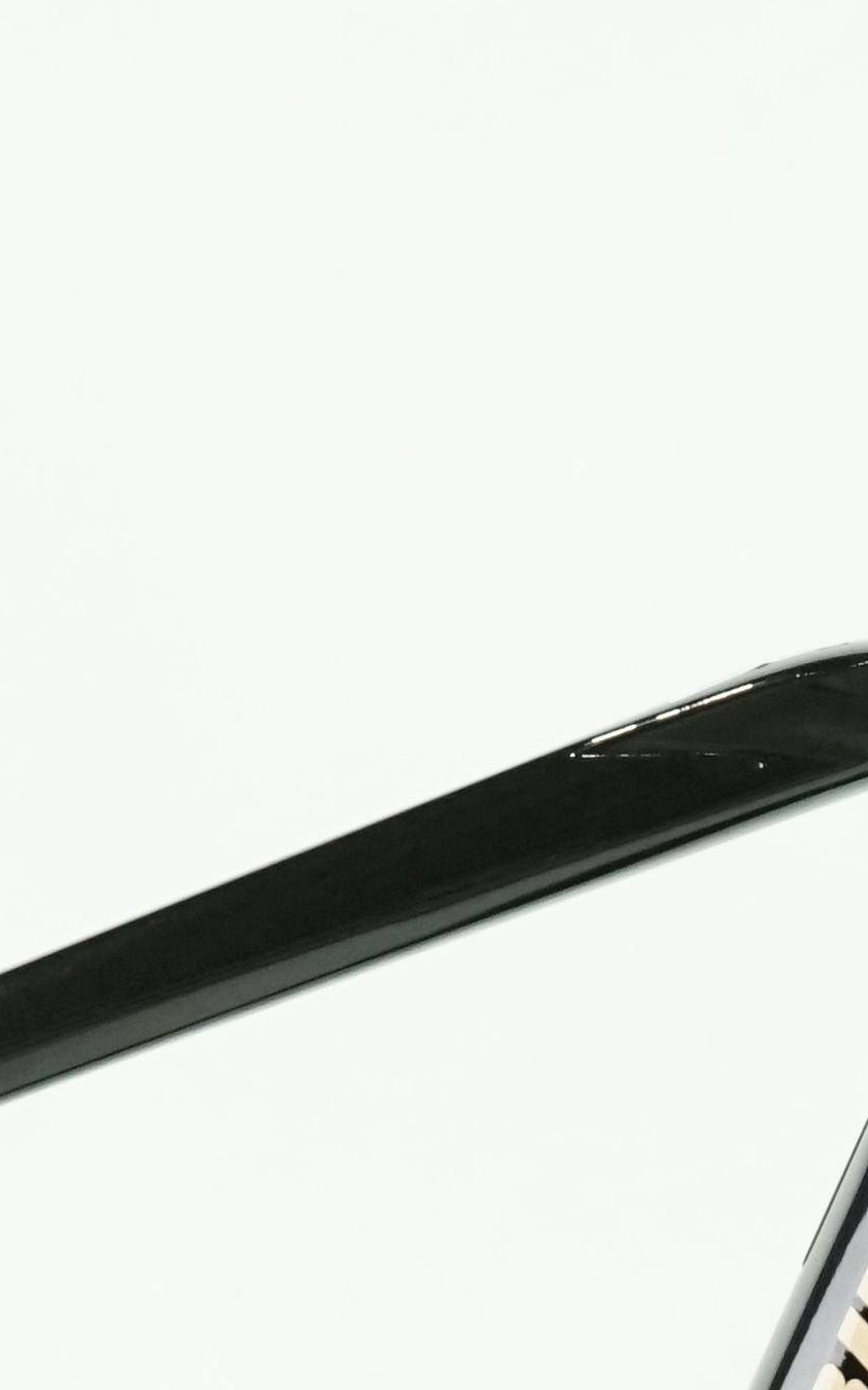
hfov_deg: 4.5
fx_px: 10983
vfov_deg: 7.2
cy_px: 1629
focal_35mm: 290
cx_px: 268
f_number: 5.6
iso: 2500
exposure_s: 1/200
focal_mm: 64
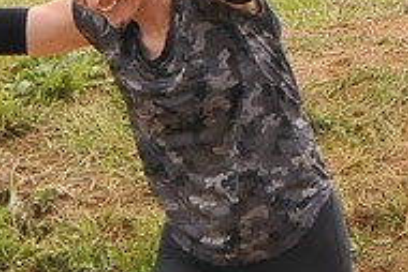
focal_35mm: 640
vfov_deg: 2.2
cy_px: -2
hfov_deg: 3.2
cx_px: 394
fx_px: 7259
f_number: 10
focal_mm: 90
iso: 800
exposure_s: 1/400
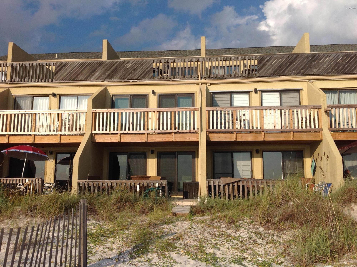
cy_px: 134
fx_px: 360
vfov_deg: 40.6
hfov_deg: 52.7
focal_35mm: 35
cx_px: 178
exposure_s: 1/3030
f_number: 2.4
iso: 50
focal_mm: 4.28
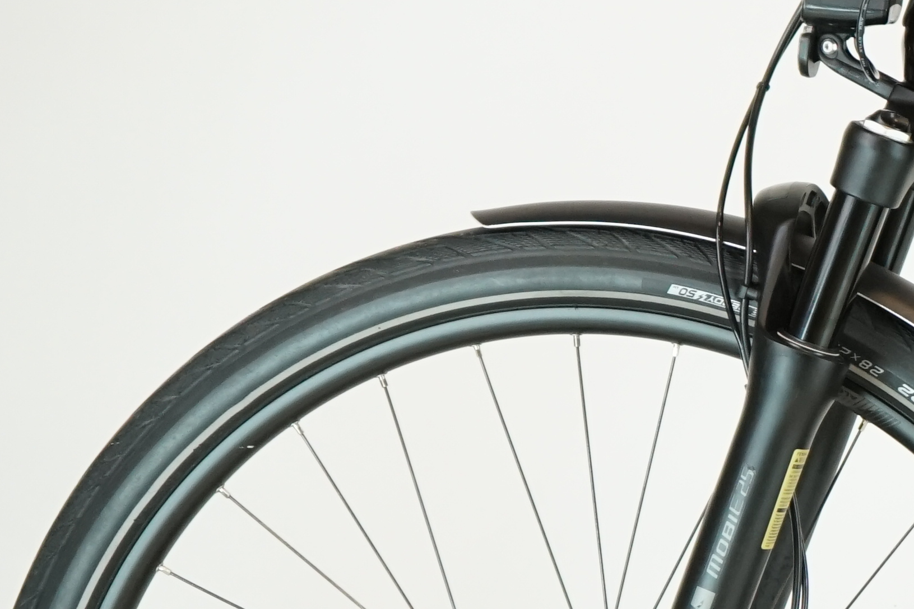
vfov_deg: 6.3
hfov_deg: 9.1
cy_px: 496
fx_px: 5510
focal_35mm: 217
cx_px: 1585
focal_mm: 59
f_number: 5
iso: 1250
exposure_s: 1/200
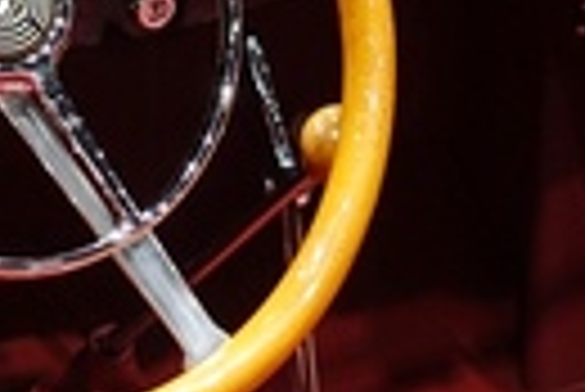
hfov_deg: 14.1
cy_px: -54
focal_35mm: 143
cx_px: -27
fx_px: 2326
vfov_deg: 9.5
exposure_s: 1/25
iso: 800
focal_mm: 11.45
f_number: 2.5
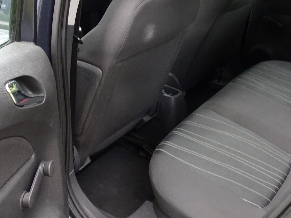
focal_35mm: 46
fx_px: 387
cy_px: 103
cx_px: 179
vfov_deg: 31.5
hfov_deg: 41.0
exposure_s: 1/30
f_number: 3.5
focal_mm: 4.1
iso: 250
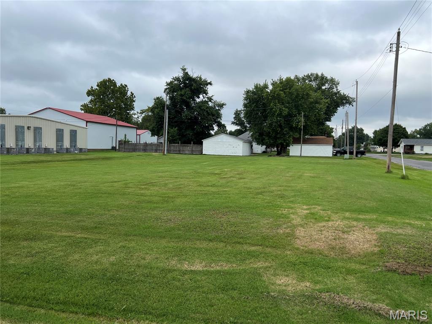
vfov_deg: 53.1
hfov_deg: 67.3
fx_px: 324
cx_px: 216
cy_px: 162
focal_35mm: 26
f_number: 1.5
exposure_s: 1/2994
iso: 50
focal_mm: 5.7
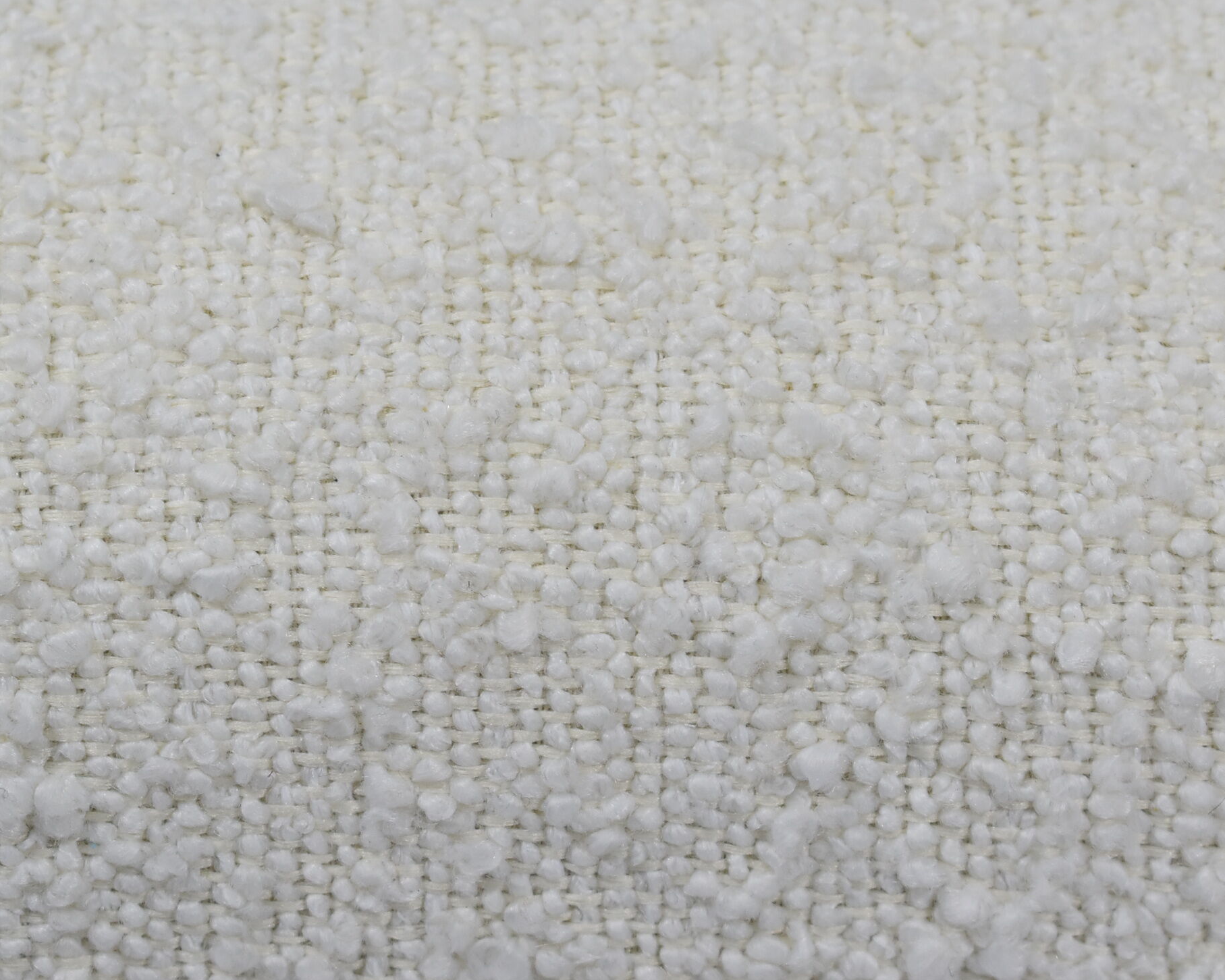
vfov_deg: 12.1
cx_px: 738
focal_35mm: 128
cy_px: 393
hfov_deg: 15.1
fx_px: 4632
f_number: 5.6
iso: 640
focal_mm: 55
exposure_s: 1/125
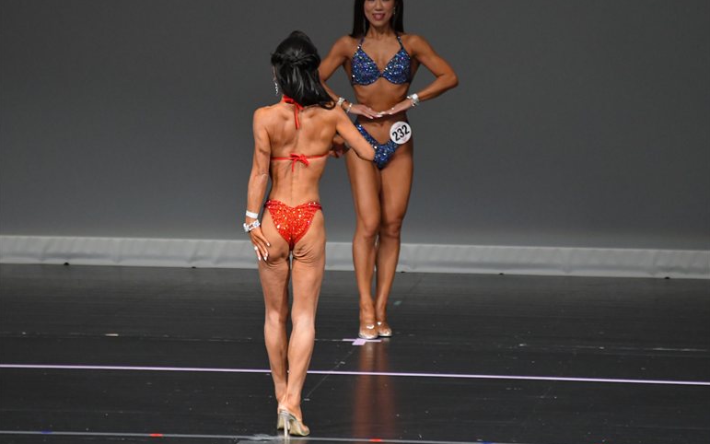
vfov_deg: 3.4
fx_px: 7431
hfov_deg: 5.5
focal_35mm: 384
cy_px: 215
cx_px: 354
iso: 4000
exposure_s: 1/400
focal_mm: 250
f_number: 5.6
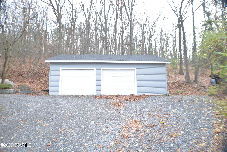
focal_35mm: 30
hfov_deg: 61.9
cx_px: 114
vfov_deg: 43.7
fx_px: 189
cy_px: 76
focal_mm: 20
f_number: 3.5
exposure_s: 1/30
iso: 100
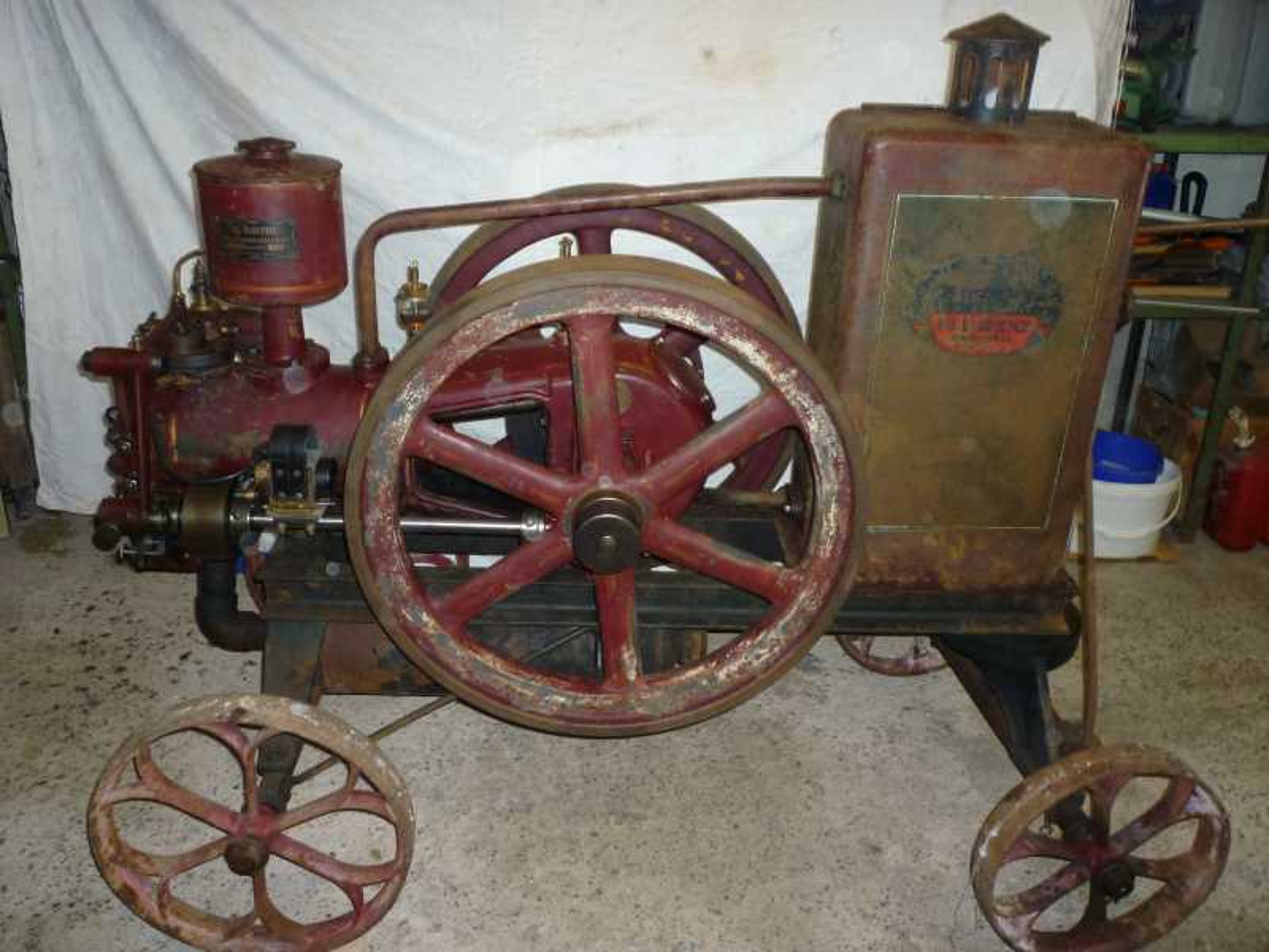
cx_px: 634
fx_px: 1063
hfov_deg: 61.7
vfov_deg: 48.2
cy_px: 476
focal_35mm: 29
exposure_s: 1/30
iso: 200
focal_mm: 5.2
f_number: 3.3
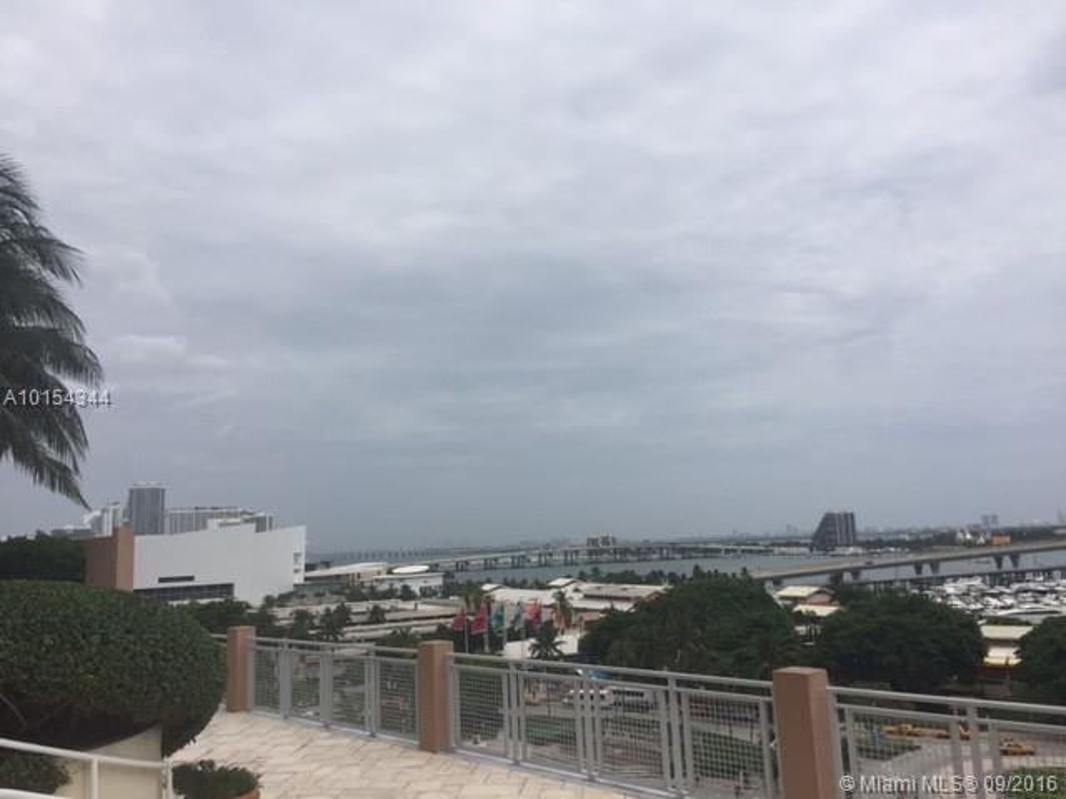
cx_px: 533
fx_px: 893
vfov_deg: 48.2
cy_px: 400
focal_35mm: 29
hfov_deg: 61.7
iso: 32
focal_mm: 4.15
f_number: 2.2
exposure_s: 1/4950
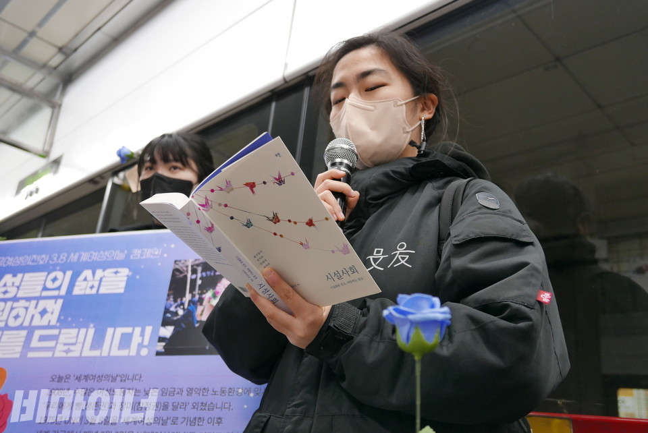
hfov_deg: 58.7
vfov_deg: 41.2
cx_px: 324
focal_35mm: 32
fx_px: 577
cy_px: 216
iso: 400
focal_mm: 14.4
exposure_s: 1/80
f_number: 2.2
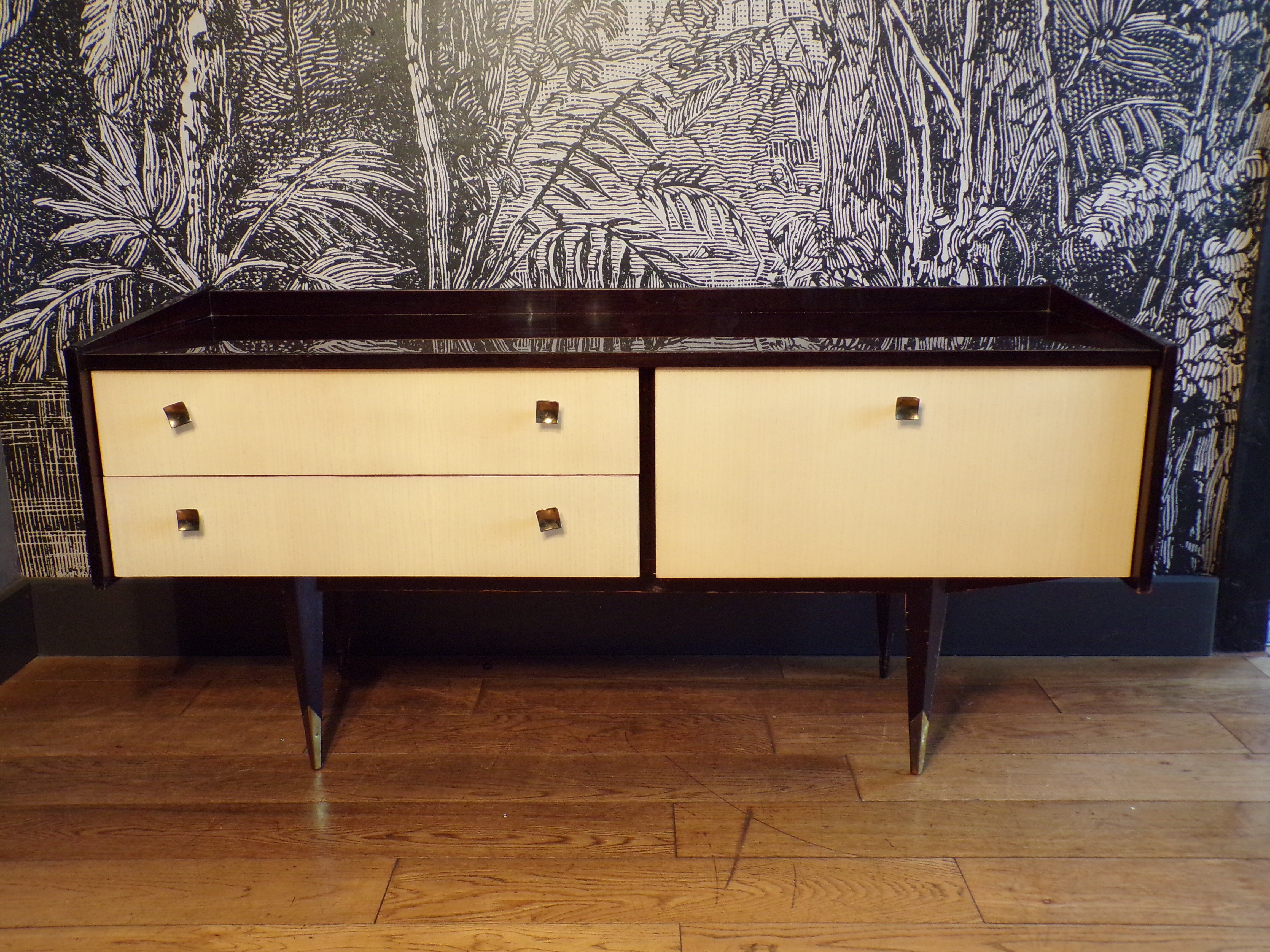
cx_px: 635
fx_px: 1174
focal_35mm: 32
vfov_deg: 44.2
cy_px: 476
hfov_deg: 56.8
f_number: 3.2
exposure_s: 1/20
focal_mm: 5.8
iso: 308
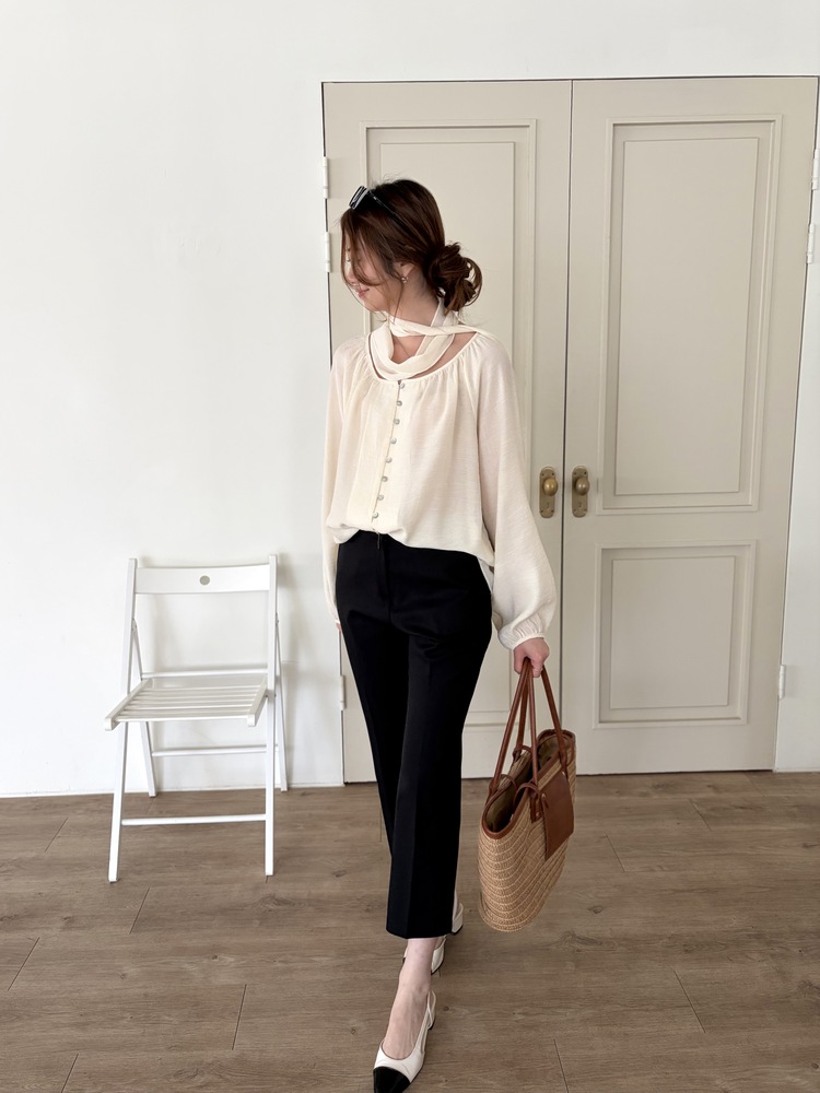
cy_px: 546
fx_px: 821
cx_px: 410
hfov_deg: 53.1
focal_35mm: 26
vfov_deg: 67.3
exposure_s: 1/121
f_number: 1.6
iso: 125
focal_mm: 5.96
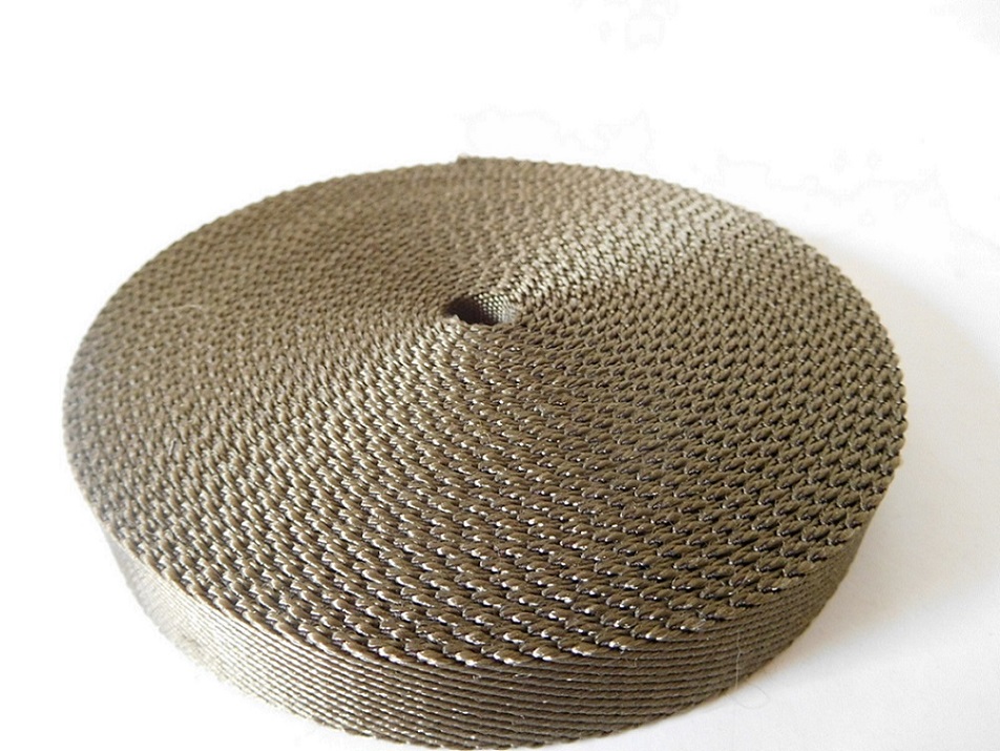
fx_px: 723
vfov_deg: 54.9
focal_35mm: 25
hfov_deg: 69.4
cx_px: 500
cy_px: 376
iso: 400
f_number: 3.4
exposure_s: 1/25
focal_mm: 4.5
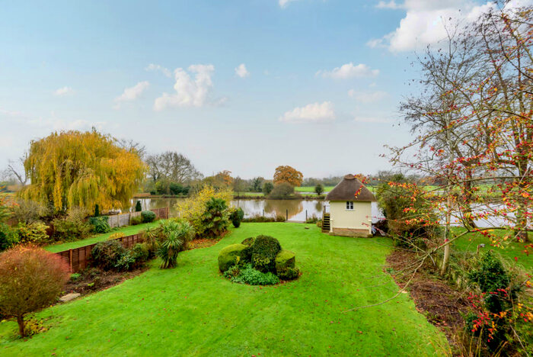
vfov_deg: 73.9
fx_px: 237
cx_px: 266
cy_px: 178
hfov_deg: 96.7
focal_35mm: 16
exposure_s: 1/100
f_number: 8
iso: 250
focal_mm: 16
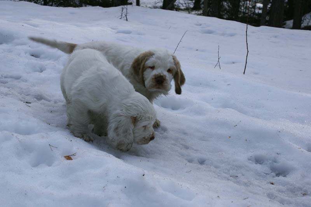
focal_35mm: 75
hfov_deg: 27.0
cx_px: 156
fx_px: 648
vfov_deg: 18.2
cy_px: 104
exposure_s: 1/160
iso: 100
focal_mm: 50
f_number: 9
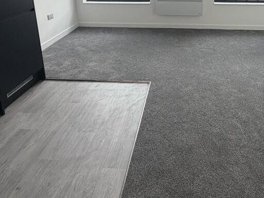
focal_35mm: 28
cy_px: 17
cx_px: 169
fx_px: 214
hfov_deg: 62.3
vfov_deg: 44.8
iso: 50
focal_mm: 2.22
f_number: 2.2
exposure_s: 1/179
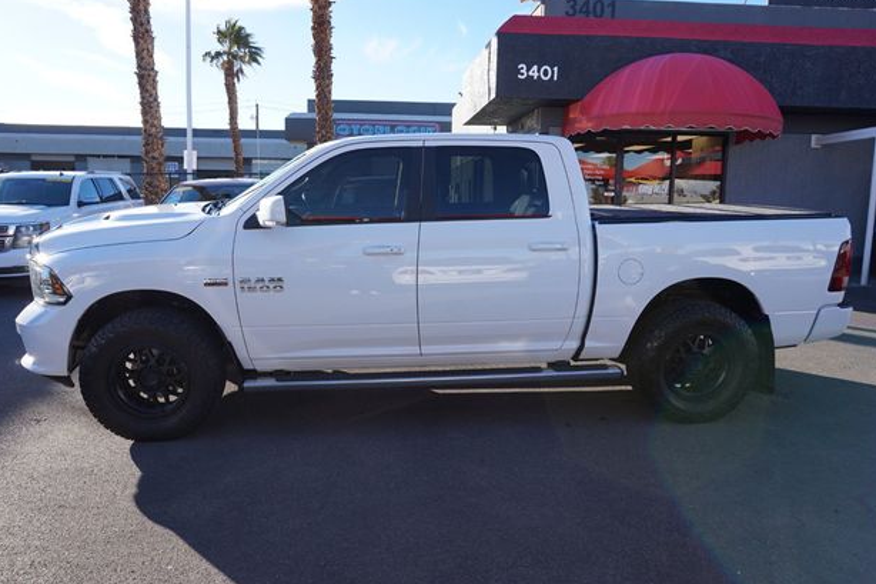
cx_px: 427
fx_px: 608
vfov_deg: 51.3
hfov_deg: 71.5
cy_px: 284
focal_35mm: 25
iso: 100
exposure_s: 1/100
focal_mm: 16
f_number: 8
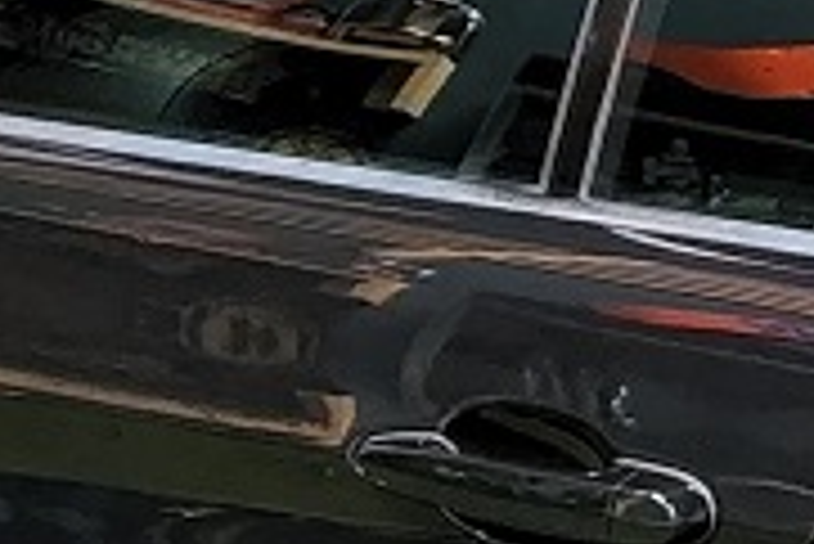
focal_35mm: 169
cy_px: 148
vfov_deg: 8.1
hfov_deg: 12.0
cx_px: 859
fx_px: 3824
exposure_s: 1/120
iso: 800
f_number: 1.8
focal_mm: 5.4
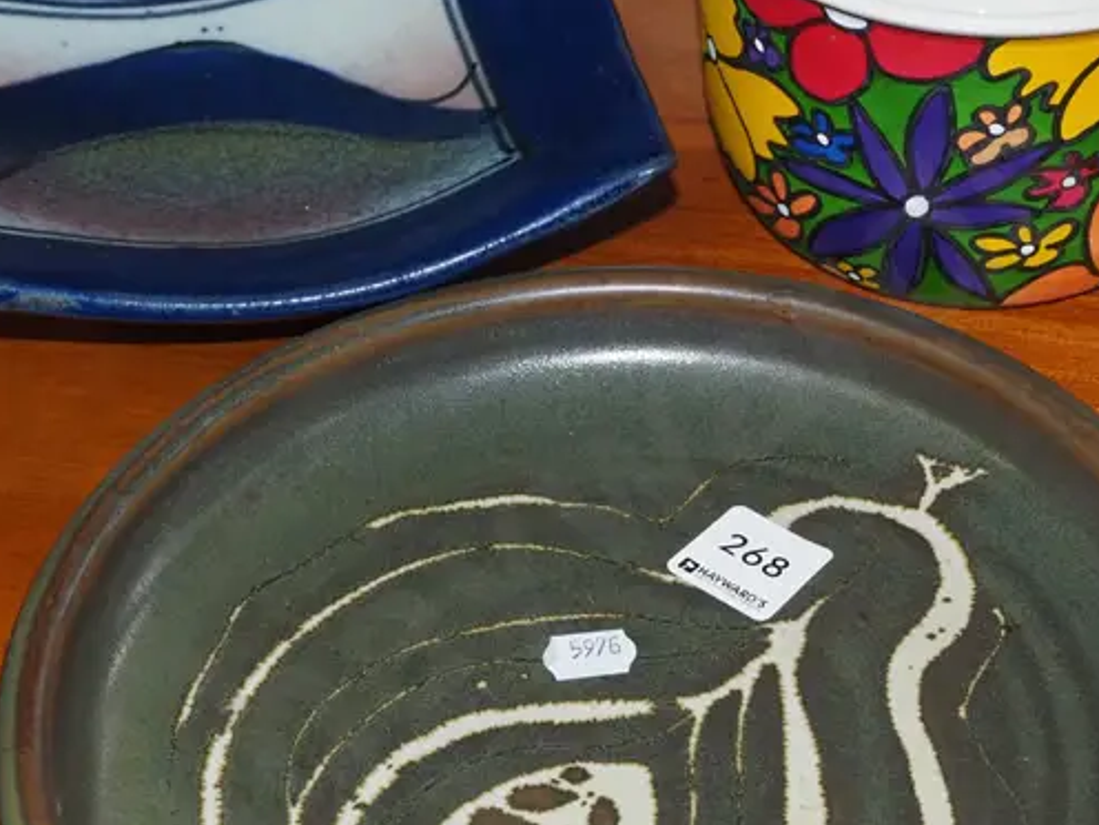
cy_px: 452
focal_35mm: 95
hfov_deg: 20.6
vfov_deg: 15.6
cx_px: 667
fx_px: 3016
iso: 2500
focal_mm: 23
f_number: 5.6
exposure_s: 1/160
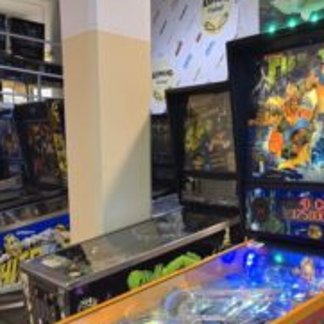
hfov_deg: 37.3
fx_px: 477
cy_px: 279
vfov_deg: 35.7
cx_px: 206
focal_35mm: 45
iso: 320
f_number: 1.7
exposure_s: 1/100
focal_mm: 6.3
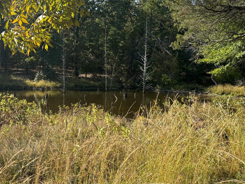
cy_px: 74
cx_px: 69
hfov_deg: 42.0
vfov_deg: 32.8
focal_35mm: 44
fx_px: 311
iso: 50
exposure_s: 1/1381
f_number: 1.6
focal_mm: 5.96
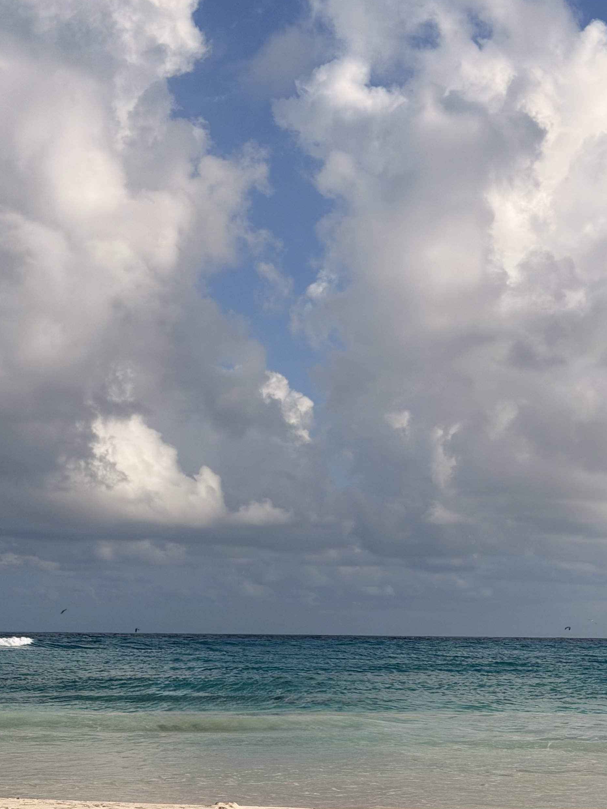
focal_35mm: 78
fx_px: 1824
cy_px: 565
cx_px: 454
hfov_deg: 18.8
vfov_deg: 24.8
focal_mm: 6.76
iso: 64
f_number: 1.78
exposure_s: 1/11364
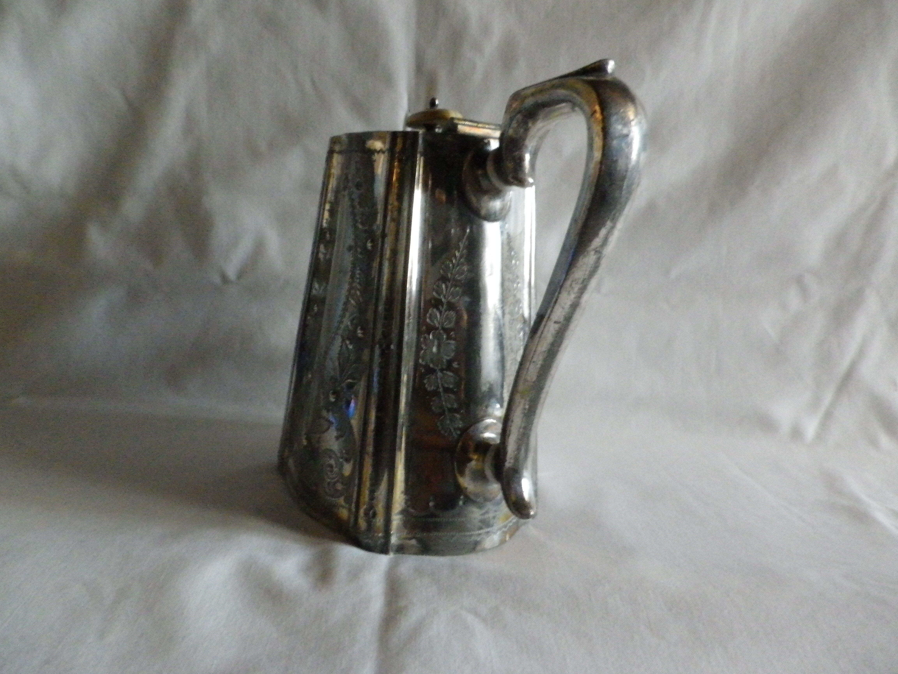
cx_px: 449
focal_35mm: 25
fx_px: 649
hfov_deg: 69.4
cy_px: 337
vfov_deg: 54.9
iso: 800
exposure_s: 1/13
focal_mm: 4.5
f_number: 3.5
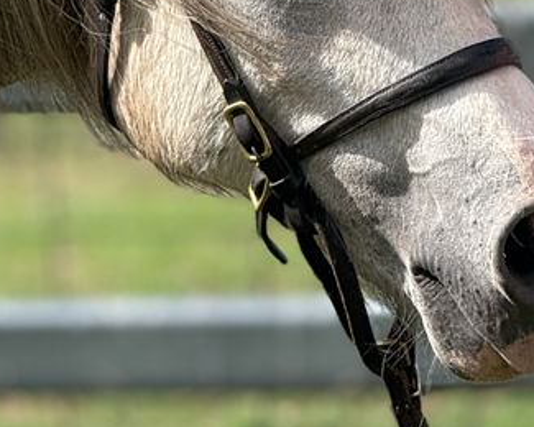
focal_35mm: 288
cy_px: 21
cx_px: 64
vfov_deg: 5.4
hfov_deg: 6.7
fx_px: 4552
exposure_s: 1/870
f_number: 2.8
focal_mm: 15.66
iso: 50
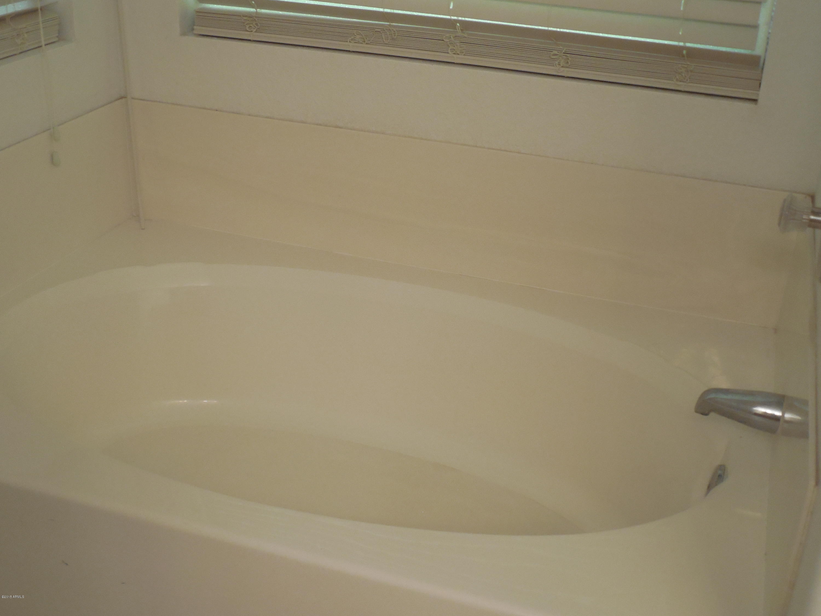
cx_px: 410
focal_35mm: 43
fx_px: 1020
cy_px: 308
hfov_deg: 43.9
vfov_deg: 33.6
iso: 400
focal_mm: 7.8
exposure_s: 1/20
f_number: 3.9
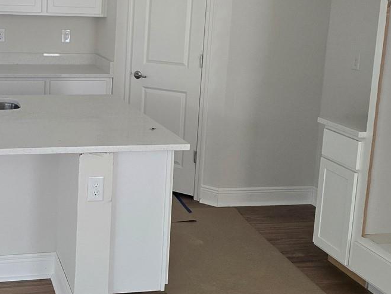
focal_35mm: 56
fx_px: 633
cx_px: 75
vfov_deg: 25.9
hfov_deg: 33.3
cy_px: 88
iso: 160
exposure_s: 1/180
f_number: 1.7
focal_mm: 6.3
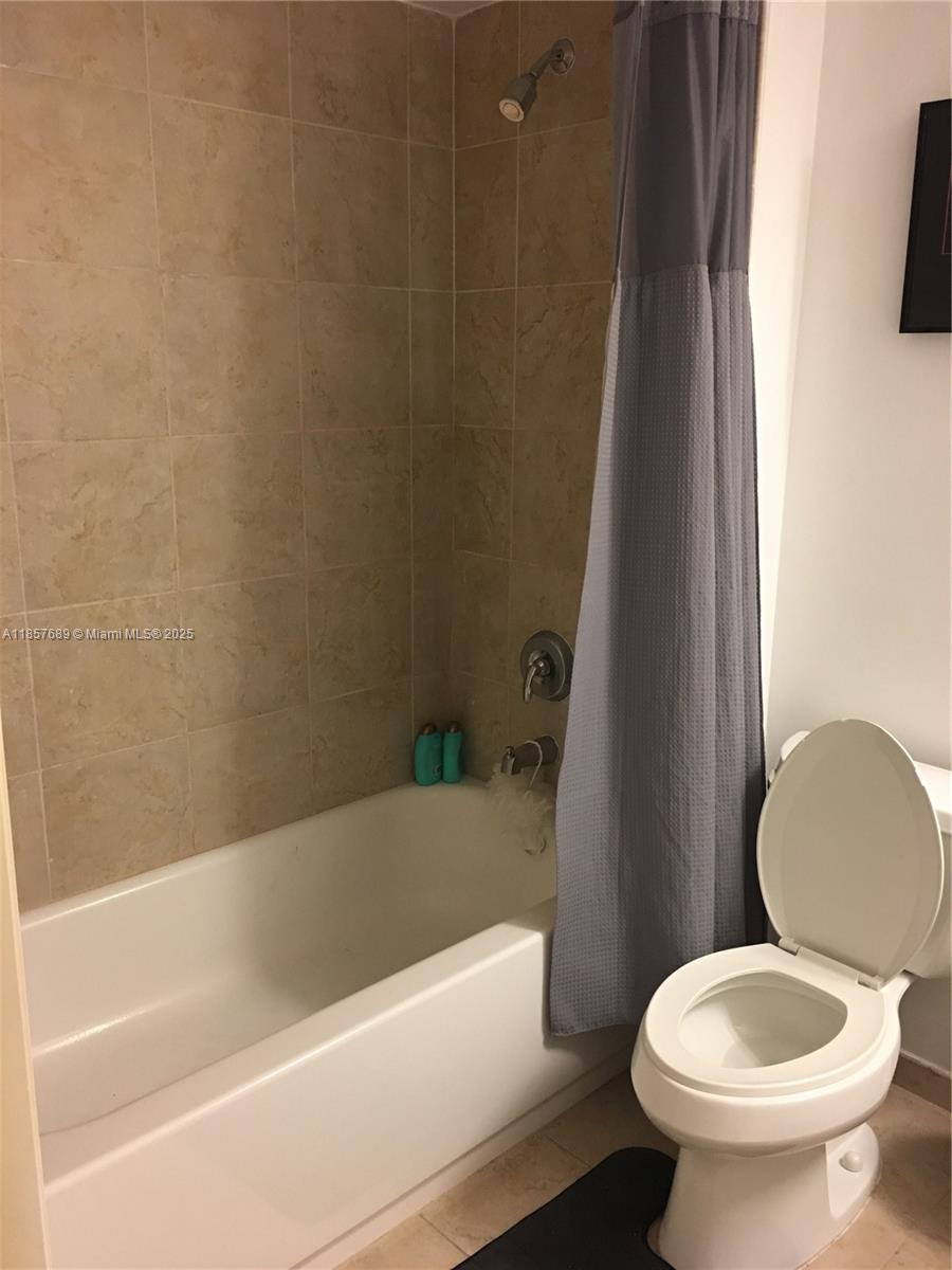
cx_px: 476
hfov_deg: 48.2
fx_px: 1063
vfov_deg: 61.7
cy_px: 635
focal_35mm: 29
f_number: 2.2
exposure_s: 1/10
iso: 80
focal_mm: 4.15
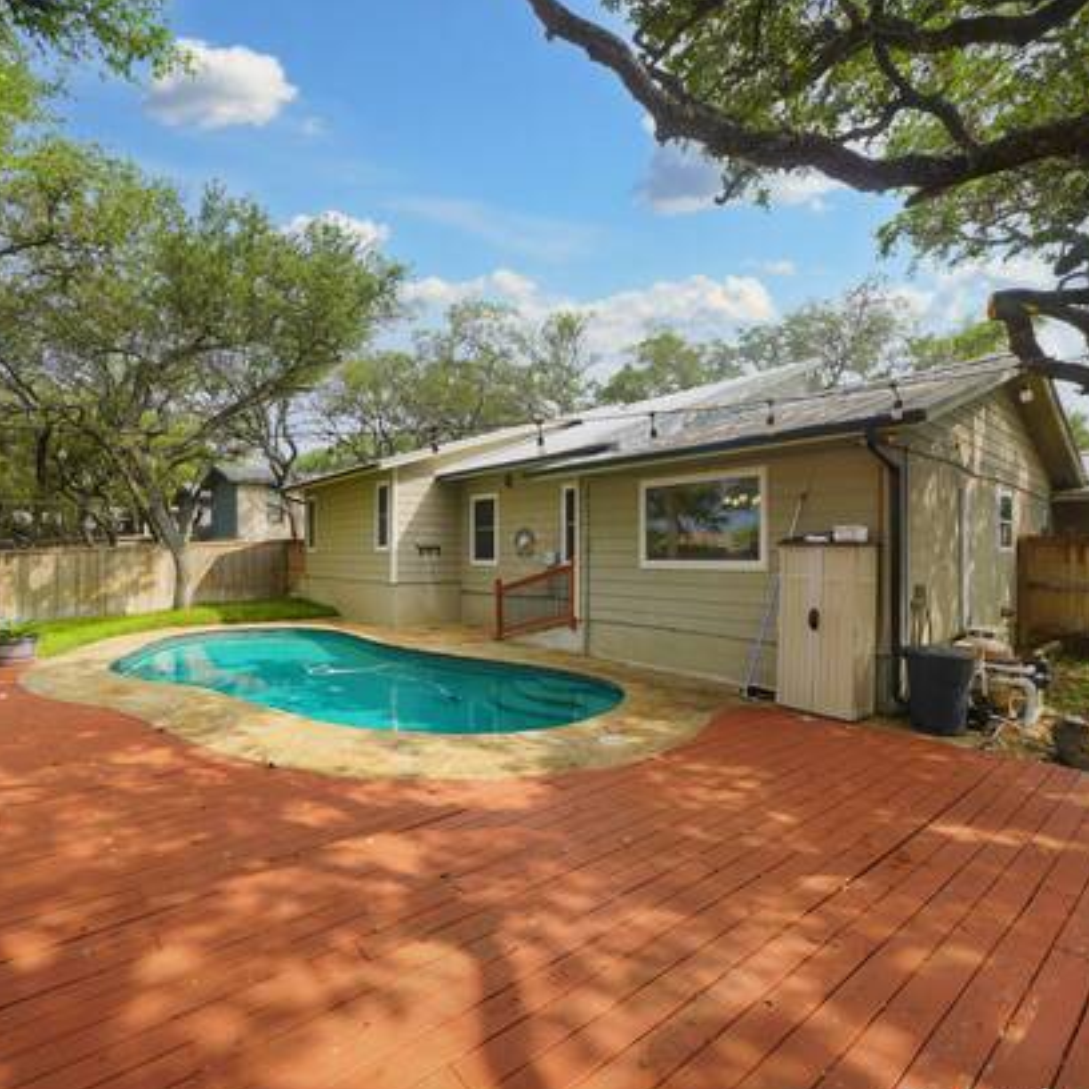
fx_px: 569
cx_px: 483
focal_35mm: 16
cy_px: 546
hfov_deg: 87.1
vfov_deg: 87.4
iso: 100
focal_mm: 12
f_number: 8
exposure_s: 1/125
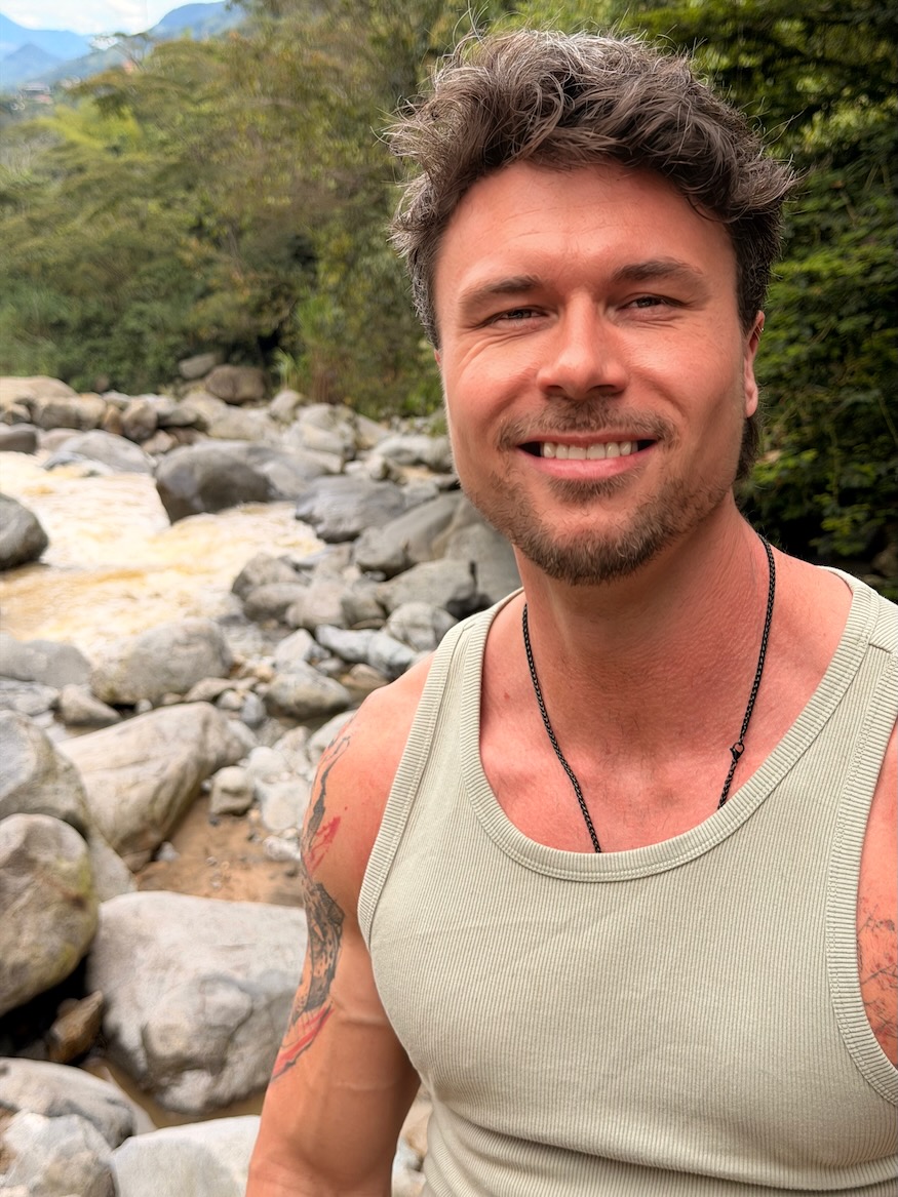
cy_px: 598
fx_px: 1661
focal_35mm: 48
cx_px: 449
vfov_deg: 39.7
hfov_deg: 30.3
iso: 64
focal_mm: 6.76
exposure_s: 1/1085
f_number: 1.78
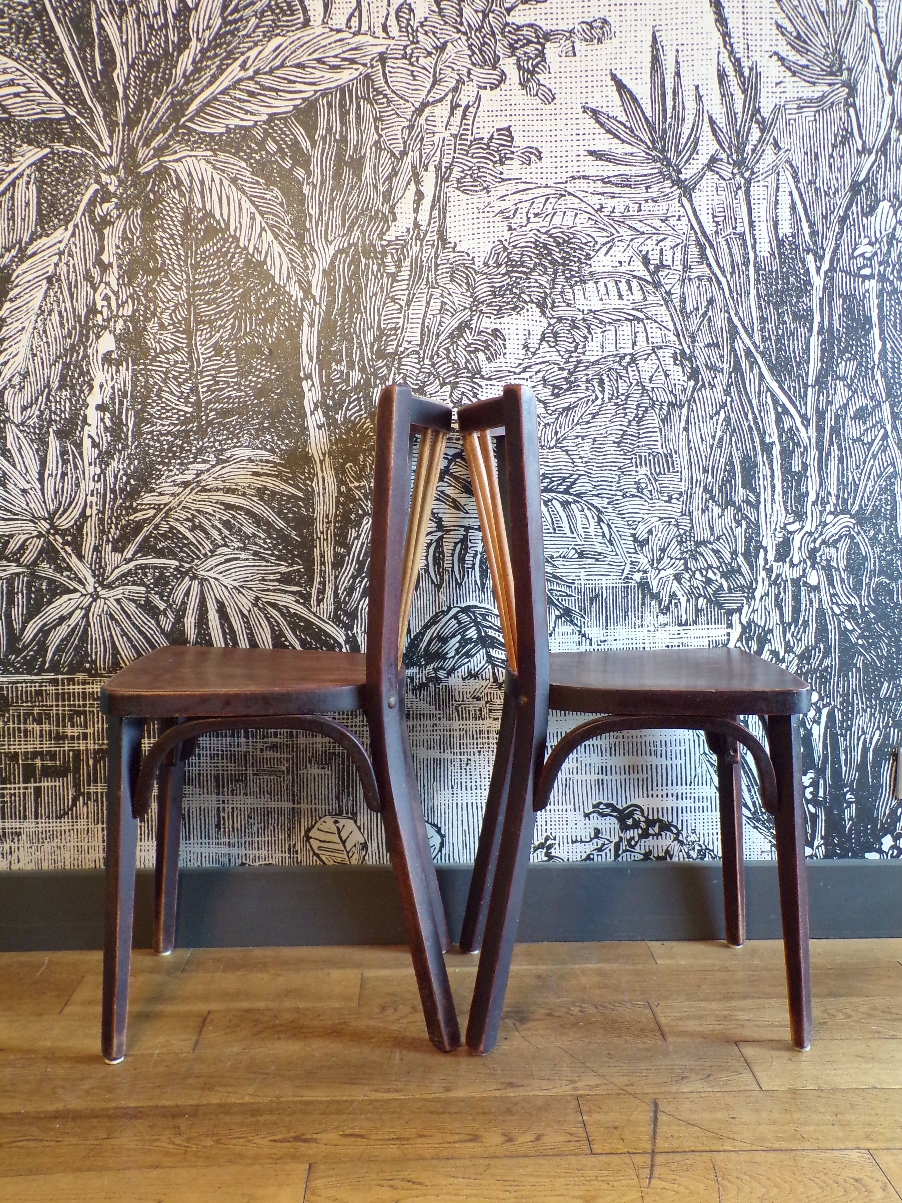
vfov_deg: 56.8
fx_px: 1112
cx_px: 451
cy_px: 602
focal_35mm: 32
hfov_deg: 44.2
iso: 348
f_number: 3.2
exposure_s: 1/17
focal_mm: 5.8
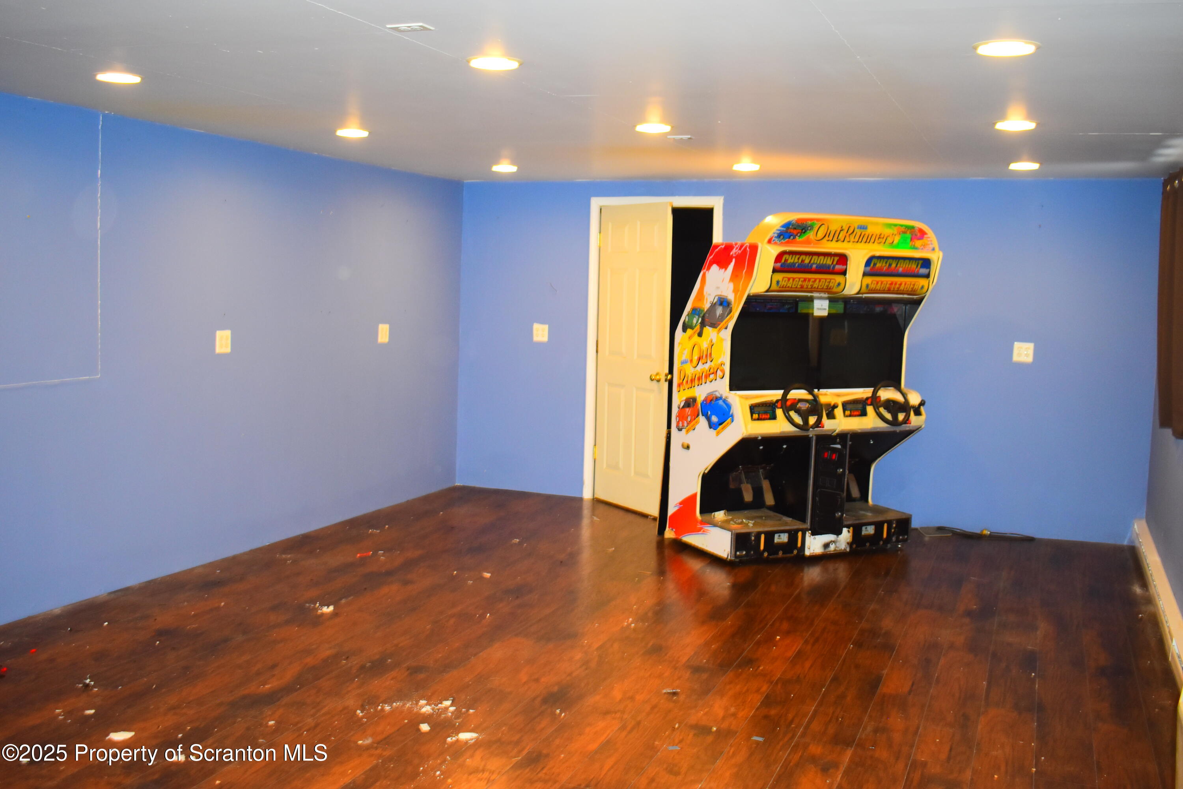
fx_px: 1183
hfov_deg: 53.1
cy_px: 394
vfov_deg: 36.9
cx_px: 592
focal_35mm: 36
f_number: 4
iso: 800
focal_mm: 24
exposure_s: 1/60
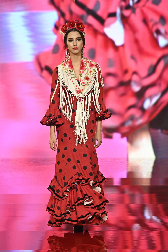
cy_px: 126
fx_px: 1016
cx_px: 84
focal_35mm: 145
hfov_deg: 9.4
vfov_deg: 14.2
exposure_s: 1/320
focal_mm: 145
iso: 1000
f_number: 4
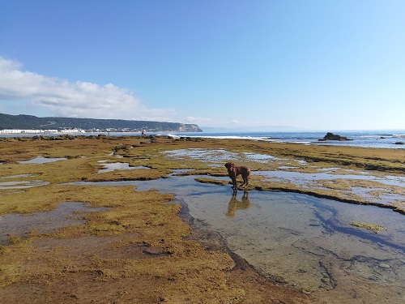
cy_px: 152
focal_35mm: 26
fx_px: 304
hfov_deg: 67.3
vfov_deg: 53.1
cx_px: 202
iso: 50
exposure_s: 1/1294
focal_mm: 3.83
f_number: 2.2
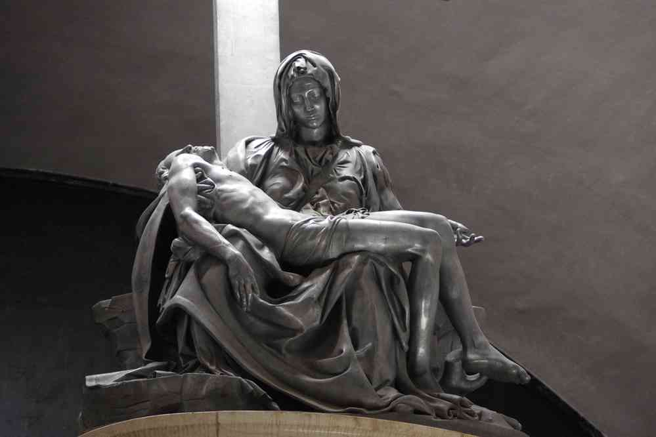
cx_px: 328
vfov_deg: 9.3
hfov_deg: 14.0
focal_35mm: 147
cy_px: 218
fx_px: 2678
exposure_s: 1/125
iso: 1600
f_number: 4
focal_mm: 97.5
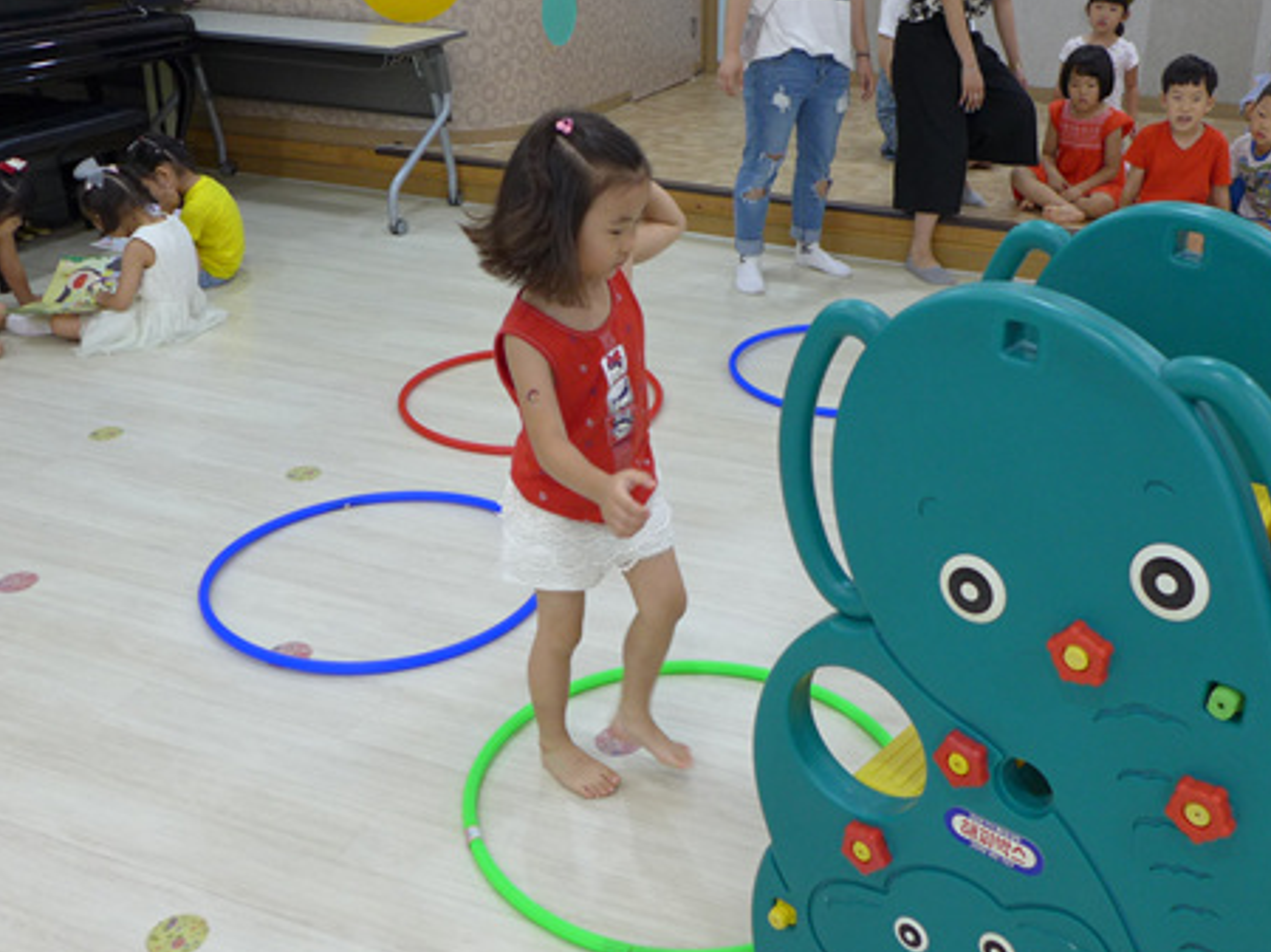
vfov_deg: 38.5
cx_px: 743
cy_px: 384
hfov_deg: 49.9
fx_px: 1358
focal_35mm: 37
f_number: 1.5
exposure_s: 1/125
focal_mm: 5.1
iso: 160
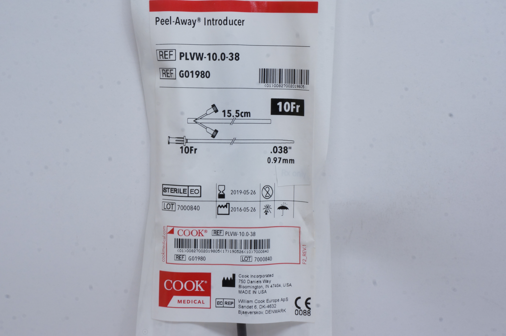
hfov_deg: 26.5
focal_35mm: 76
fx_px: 1074
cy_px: 168
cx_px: 253
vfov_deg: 17.8
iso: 400
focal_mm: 51
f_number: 20
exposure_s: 1/5
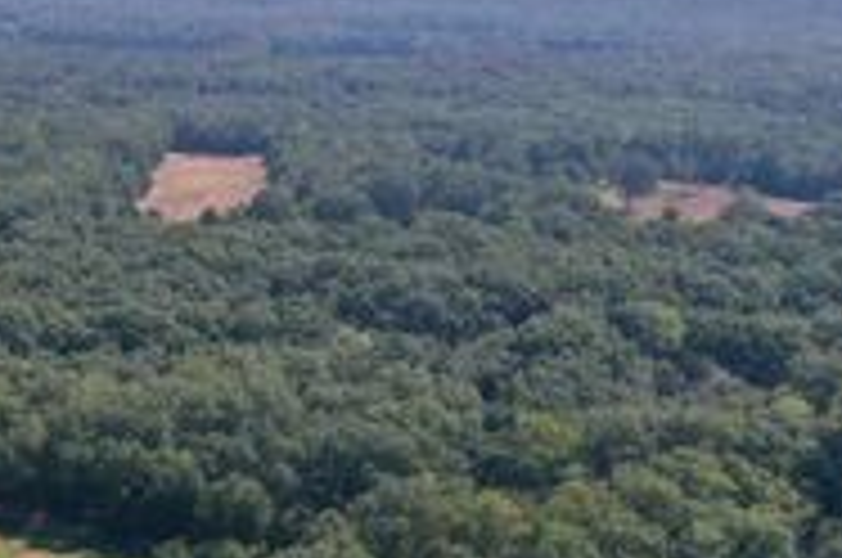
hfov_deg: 25.8
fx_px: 1751
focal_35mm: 75
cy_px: 677
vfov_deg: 17.3
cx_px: 23
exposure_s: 1/400
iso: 100
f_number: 5.6
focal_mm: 10.26
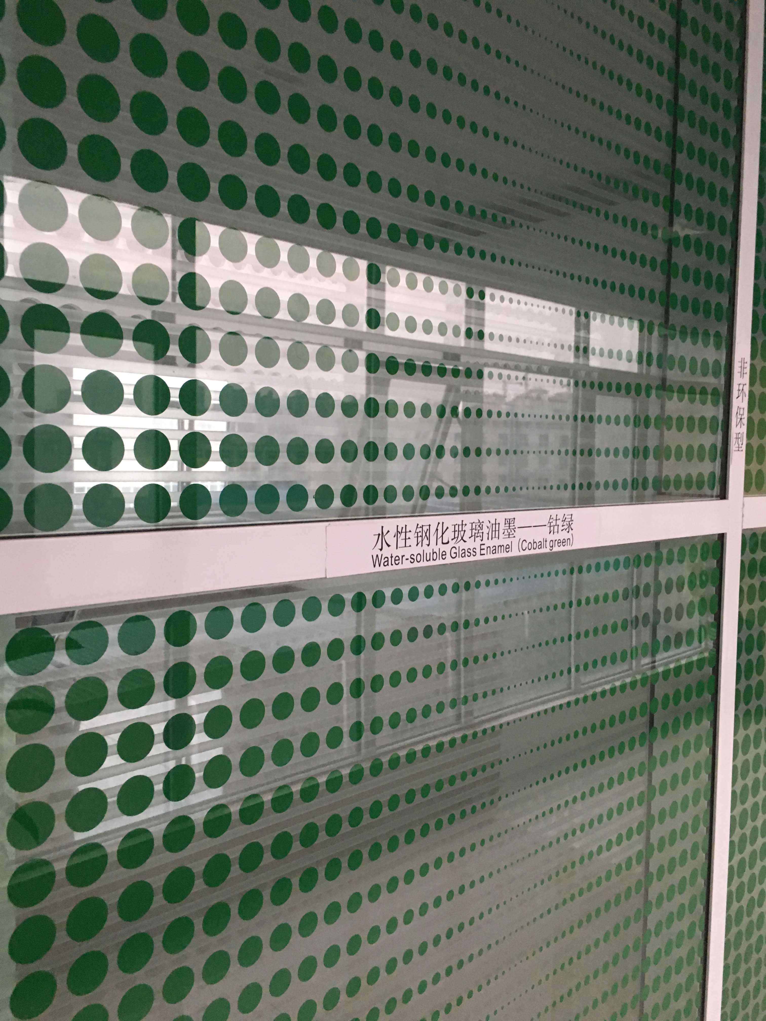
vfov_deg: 61.7
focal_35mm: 29
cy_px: 510
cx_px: 383
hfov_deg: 48.2
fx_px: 856
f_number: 2.2
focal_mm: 4.15
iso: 200
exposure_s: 1/33
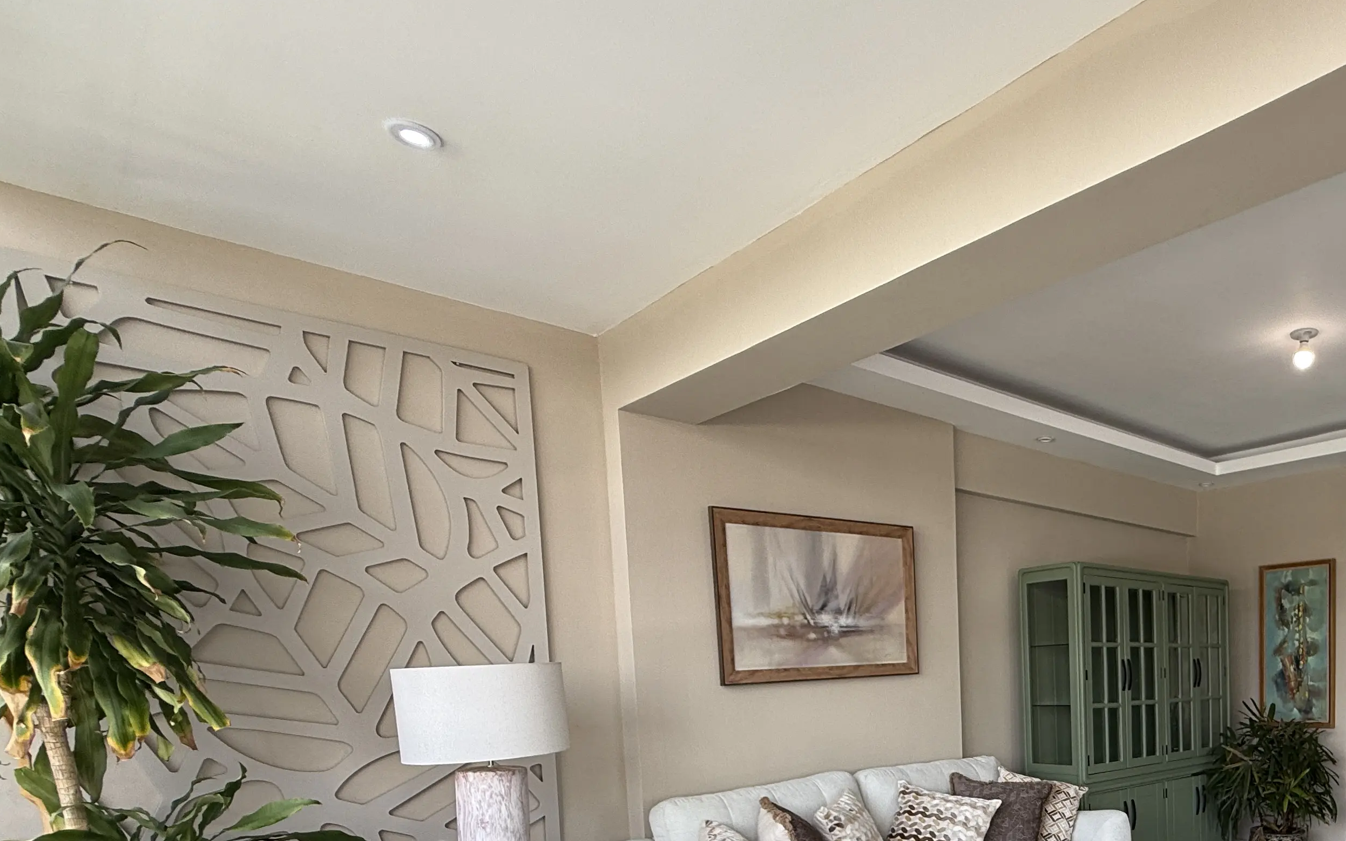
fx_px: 880
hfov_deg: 67.8
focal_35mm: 24
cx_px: 1074
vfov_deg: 46.6
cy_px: 742
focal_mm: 2.22
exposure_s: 1/133
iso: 50
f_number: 2.2
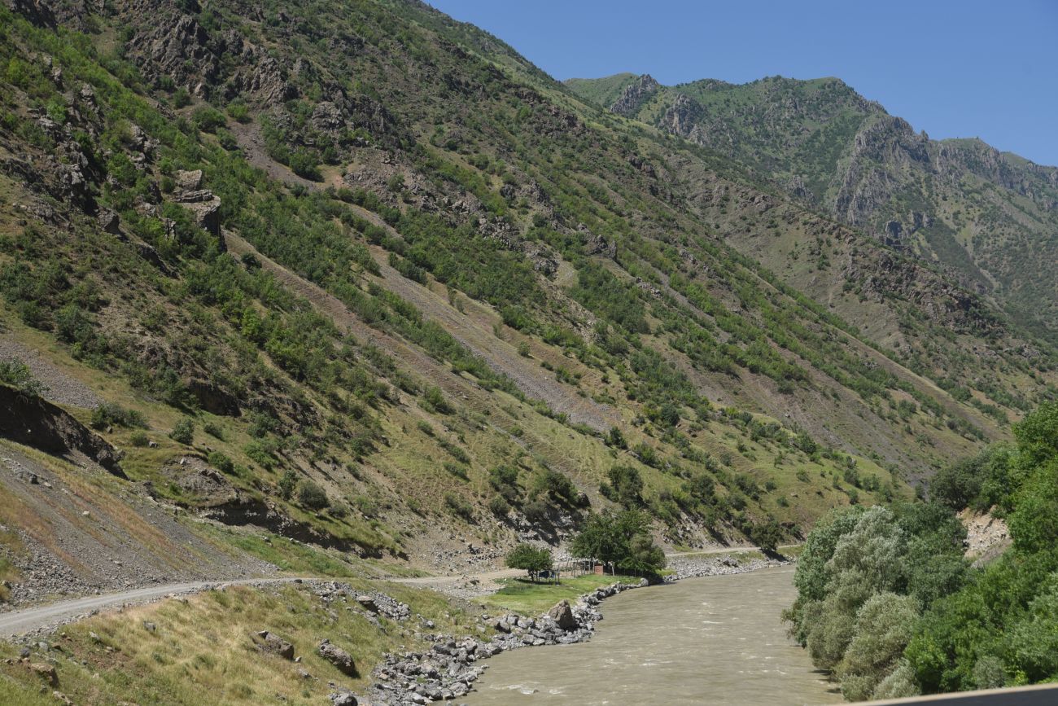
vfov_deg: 27.0
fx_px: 1470
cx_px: 529
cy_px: 353
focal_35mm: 50
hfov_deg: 39.6
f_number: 6.3
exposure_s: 1/500
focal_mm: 50
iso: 100
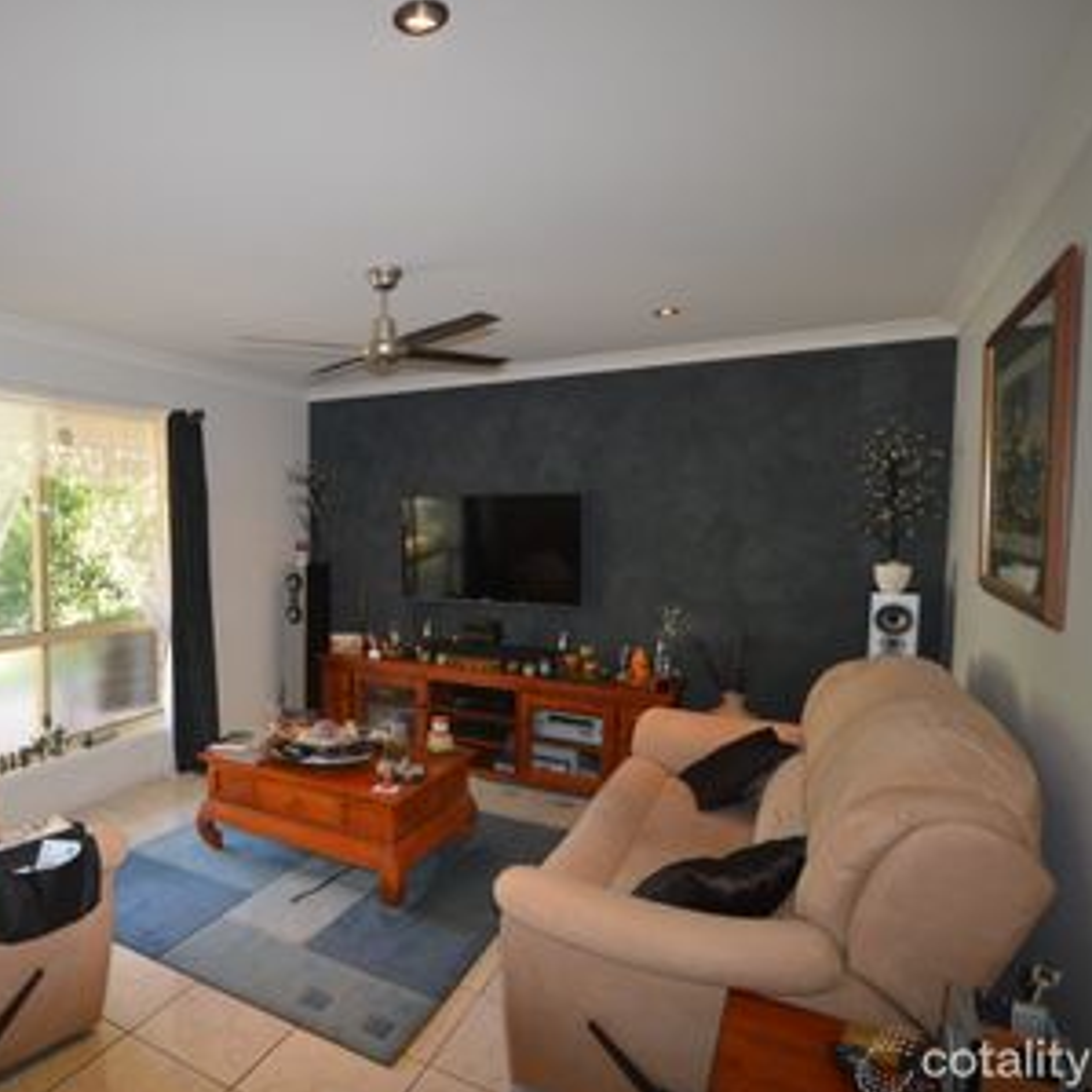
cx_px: 292
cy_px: 564
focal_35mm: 20
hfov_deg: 70.5
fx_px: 714
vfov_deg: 74.8
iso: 560
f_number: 4
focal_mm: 10
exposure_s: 1/60
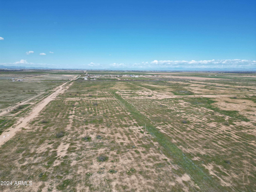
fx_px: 177
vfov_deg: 56.8
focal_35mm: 24
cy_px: 96
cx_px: 128
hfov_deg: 71.6
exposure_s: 1/3000
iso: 100
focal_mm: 6.72
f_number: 1.7
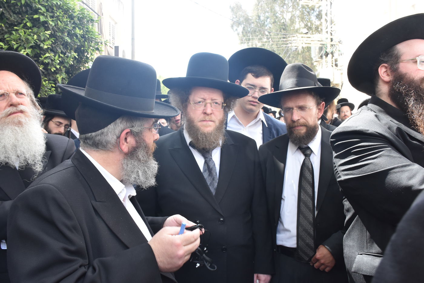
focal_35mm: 34
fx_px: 406
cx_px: 212
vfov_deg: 38.4
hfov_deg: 55.1
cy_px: 142
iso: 800
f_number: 13
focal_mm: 23
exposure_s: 1/100
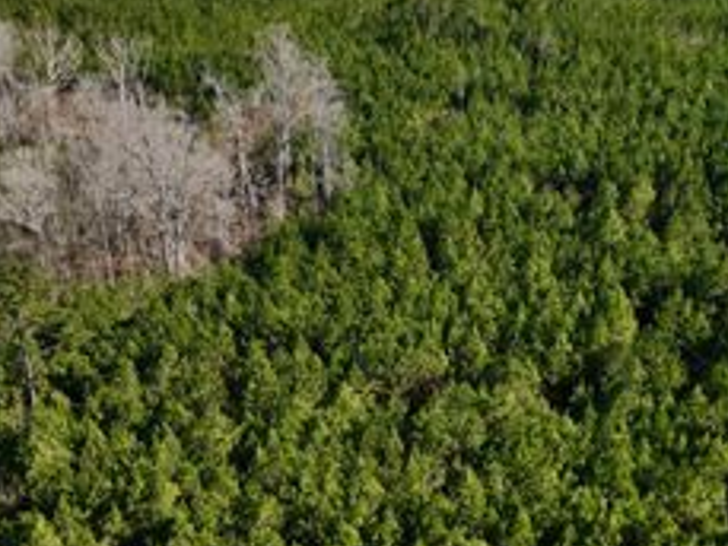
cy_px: 246
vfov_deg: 32.2
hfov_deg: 42.0
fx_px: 947
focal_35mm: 45
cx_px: 397
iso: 100
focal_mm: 4.5
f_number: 2.8
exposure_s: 1/1000
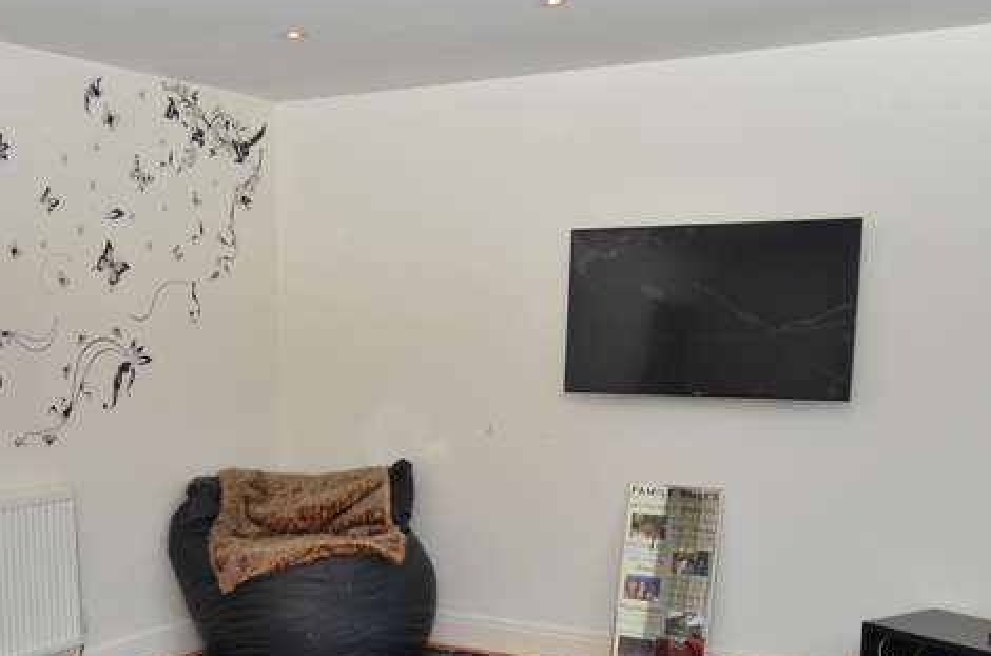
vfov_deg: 28.4
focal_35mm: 46
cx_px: 405
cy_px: 534
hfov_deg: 42.7
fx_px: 1263
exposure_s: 1/60
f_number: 4
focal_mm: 18
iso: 800
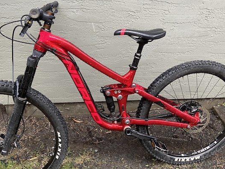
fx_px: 254
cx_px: 110
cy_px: 98
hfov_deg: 47.9
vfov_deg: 36.7
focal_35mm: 39
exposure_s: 1/99
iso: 125
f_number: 1.8
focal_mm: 4.25
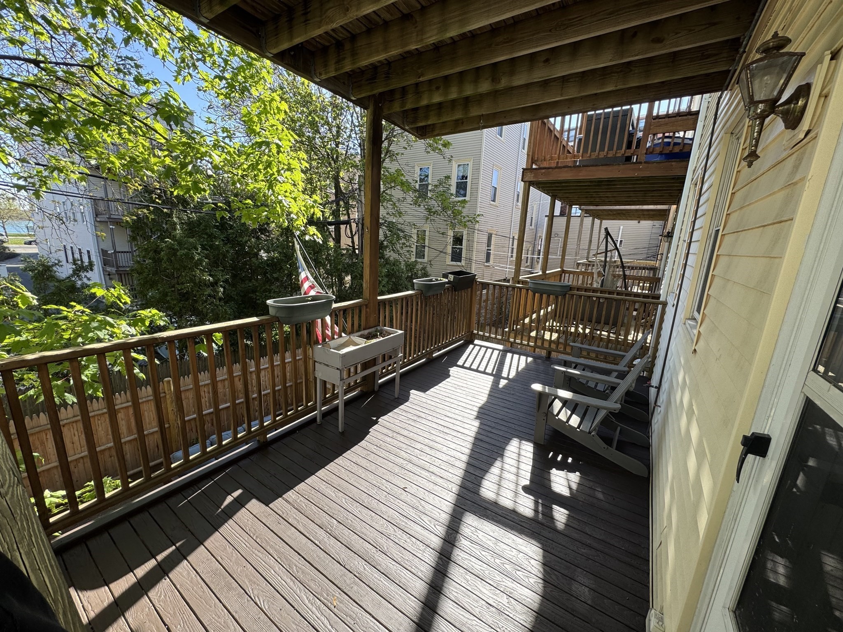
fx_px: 341
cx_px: 422
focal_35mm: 14
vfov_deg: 85.7
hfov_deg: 102.1
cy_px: 316
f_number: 2.2
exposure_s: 1/201
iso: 40
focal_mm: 2.22
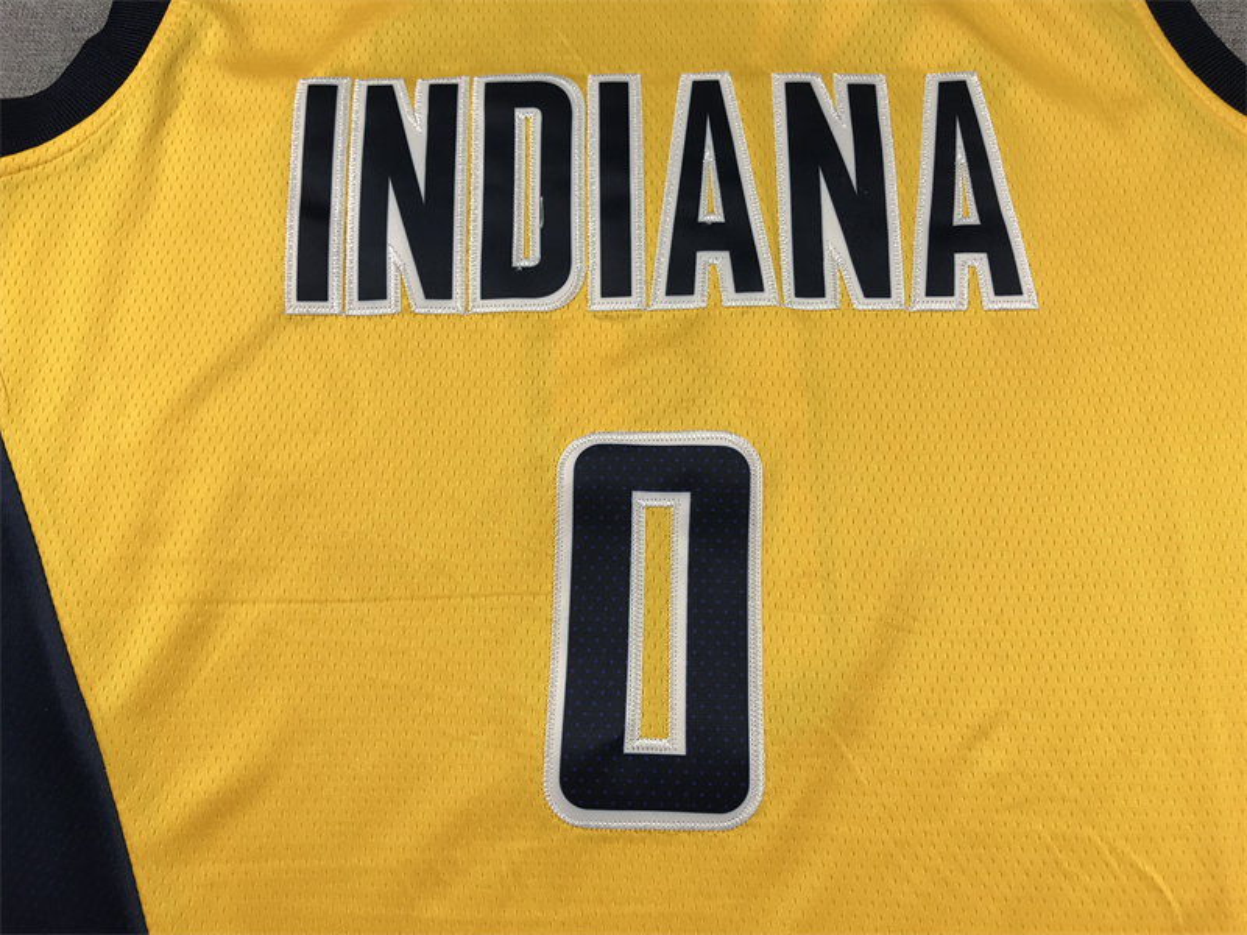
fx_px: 1009
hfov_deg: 63.4
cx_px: 624
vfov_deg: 49.7
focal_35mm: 28
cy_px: 468
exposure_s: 1/110
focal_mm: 3.99
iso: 20
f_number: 1.8
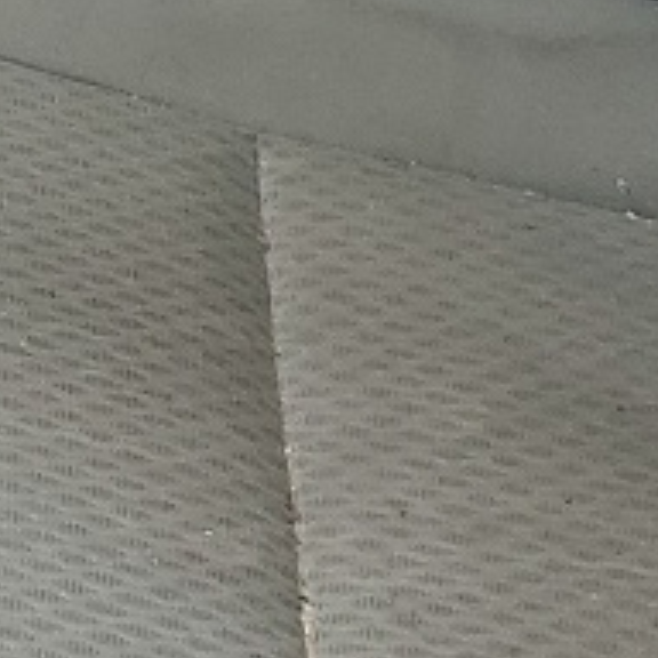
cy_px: -219
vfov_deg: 9.0
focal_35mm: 192
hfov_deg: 8.5
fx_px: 4129
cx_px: -778
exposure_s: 1/312
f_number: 1.5
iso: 50
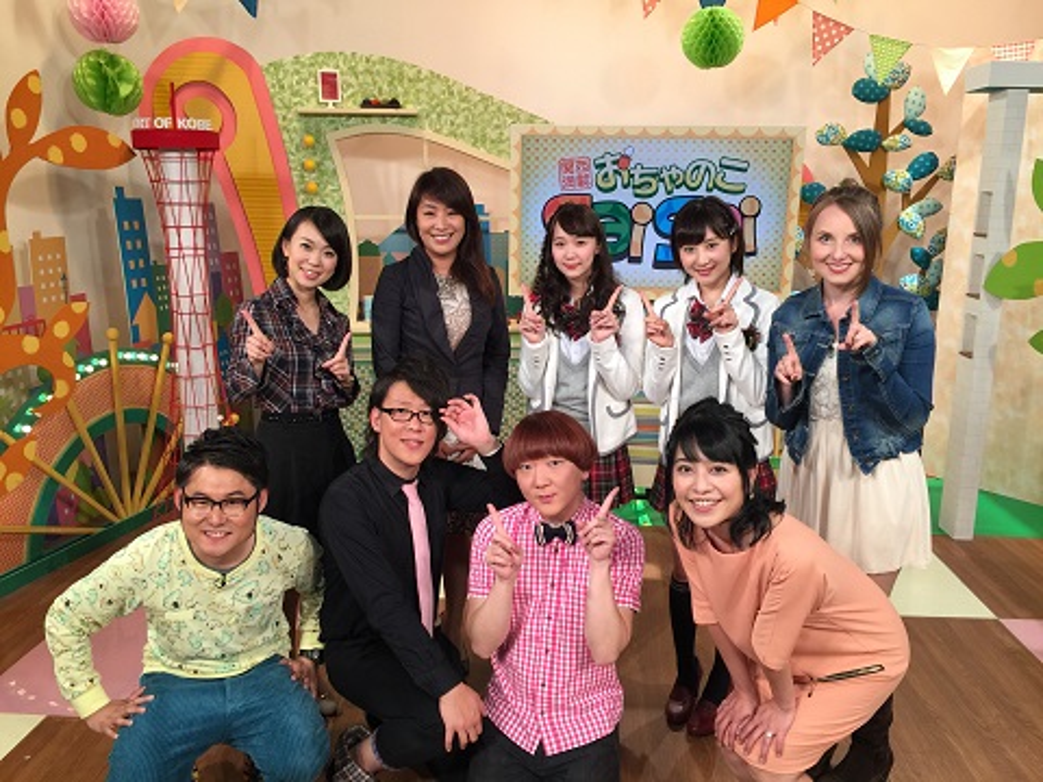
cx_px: 522
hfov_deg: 61.7
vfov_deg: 48.2
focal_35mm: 29
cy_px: 391
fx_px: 874
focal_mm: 4.15
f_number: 2.2
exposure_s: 1/30
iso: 32
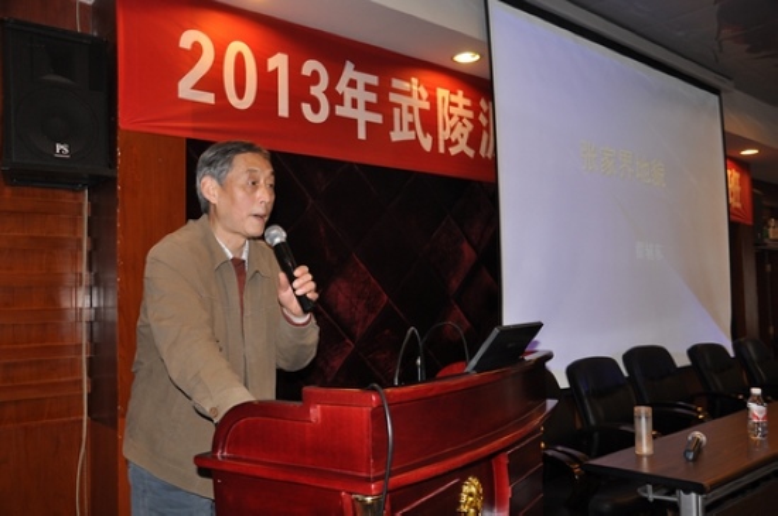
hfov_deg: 59.6
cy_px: 258
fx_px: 680
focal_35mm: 32
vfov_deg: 41.6
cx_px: 389
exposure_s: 1/60
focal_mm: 21
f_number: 3.8
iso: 400
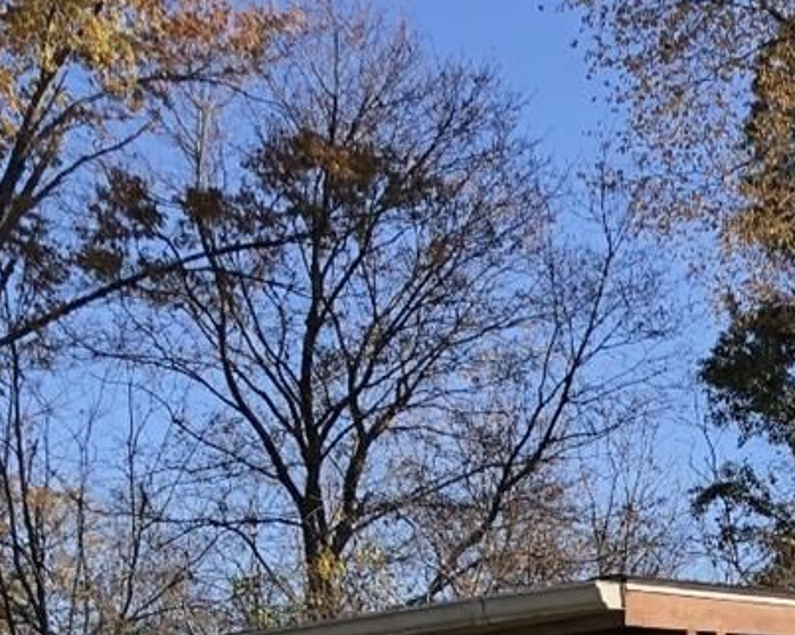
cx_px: 1082
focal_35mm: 102
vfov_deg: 14.0
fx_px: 2398
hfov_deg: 17.5
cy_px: 997
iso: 20
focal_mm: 4
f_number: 1.8
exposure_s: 1/923
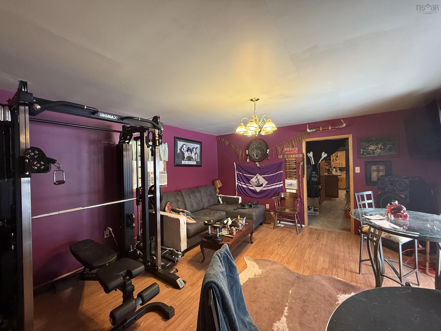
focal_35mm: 14
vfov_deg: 85.7
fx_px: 178
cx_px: 220
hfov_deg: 102.1
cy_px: 166
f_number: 2.2
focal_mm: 2.22
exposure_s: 1/60
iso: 400
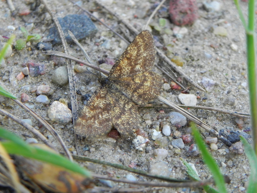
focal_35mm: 85
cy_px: 96
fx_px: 631
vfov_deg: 17.4
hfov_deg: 23.0
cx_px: 128
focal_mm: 15.1
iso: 160
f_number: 4
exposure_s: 1/73.3
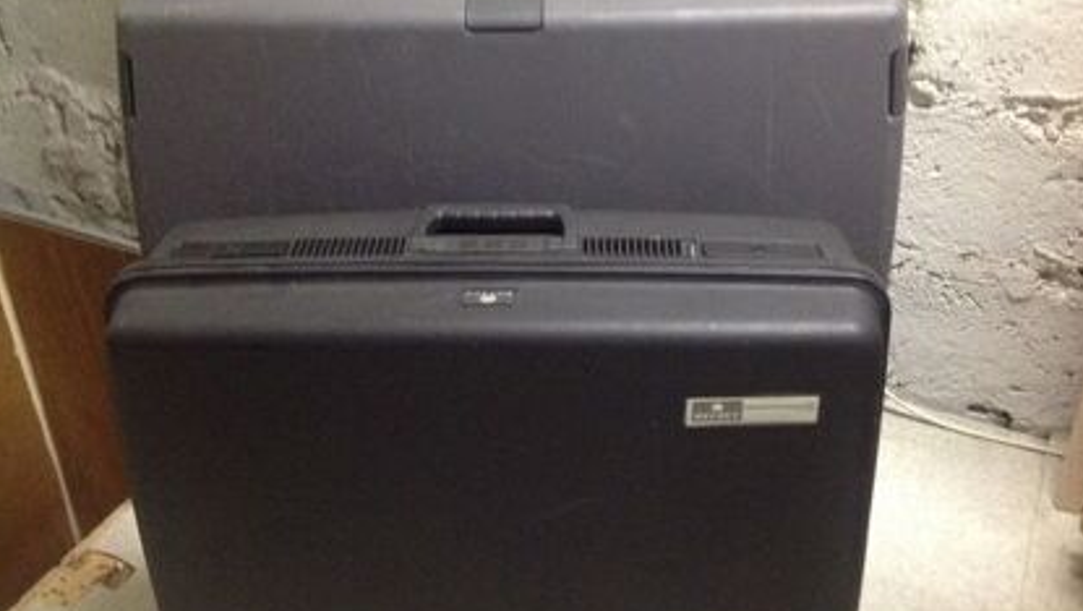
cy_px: 360
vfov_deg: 27.1
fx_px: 1264
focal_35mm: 44
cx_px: 540
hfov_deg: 46.4
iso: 500
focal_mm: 4.28
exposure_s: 1/17
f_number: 2.4
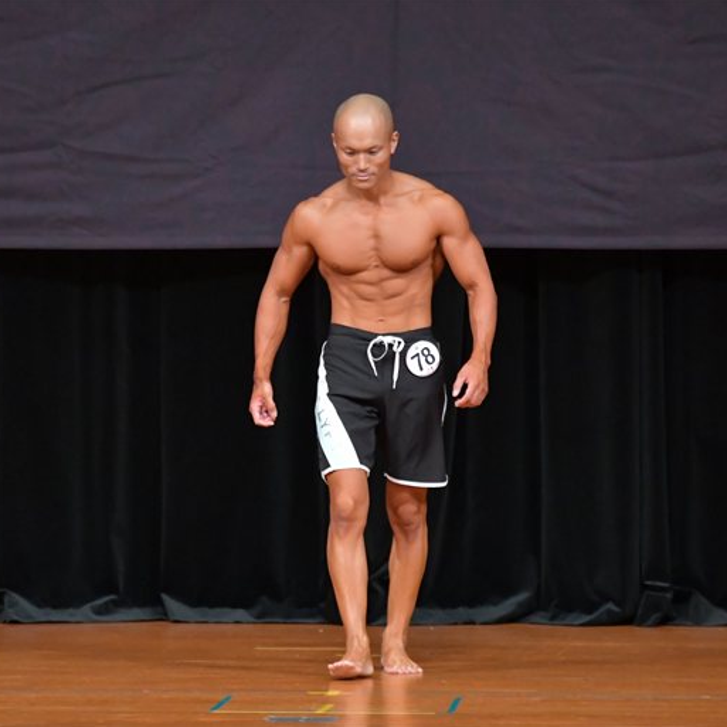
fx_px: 9148
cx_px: 259
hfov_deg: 4.6
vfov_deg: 4.6
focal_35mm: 385
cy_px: 363
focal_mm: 200
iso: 5000
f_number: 5.6
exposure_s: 1/400
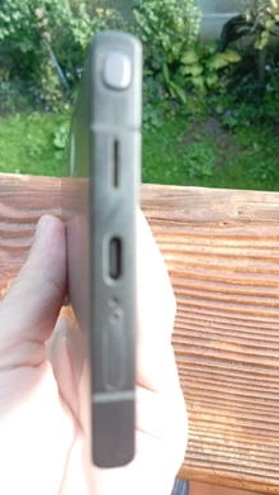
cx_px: 151
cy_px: 246
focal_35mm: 30
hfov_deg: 38.9
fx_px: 394
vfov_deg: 64.3
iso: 81
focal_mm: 3.98
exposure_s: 1/50
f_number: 1.8
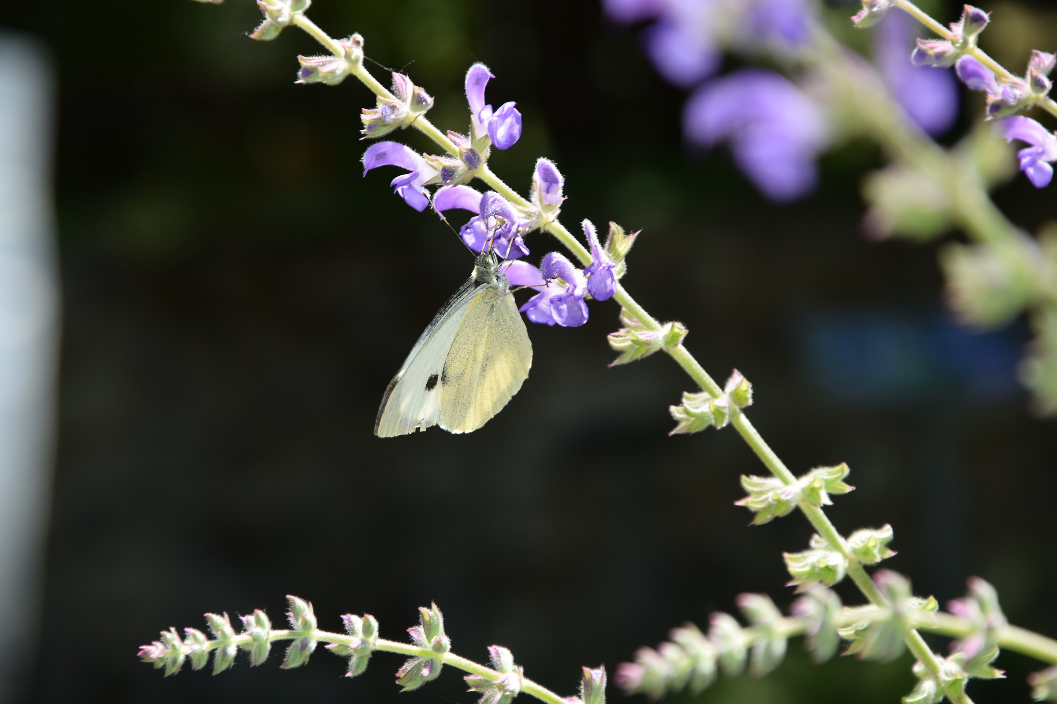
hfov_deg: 13.0
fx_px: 4624
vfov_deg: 8.7
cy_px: 352
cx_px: 528
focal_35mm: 158
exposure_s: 1/125
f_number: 8
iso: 100
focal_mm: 105
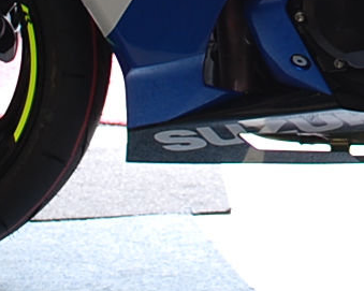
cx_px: 463
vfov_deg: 7.7
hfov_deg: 9.8
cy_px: -257
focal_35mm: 193
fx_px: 2079
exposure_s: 1/8
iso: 100
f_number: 5
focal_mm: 24
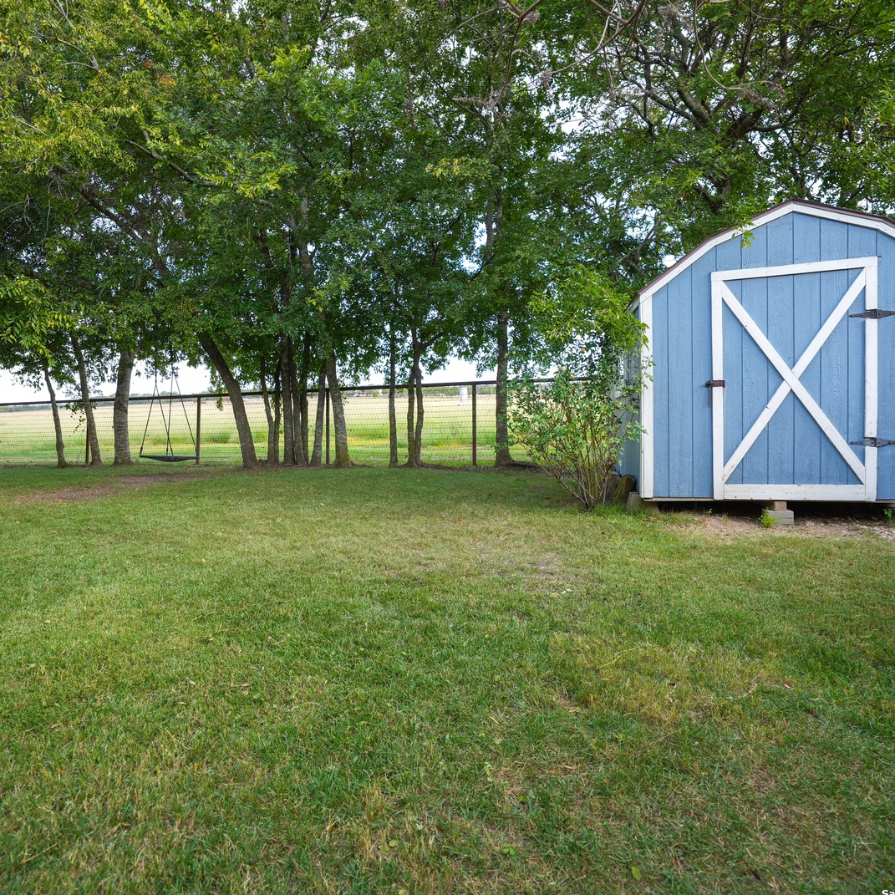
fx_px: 527
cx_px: 386
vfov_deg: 80.7
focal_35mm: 18
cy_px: 450
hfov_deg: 80.3
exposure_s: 1/160
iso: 125
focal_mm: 14
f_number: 4
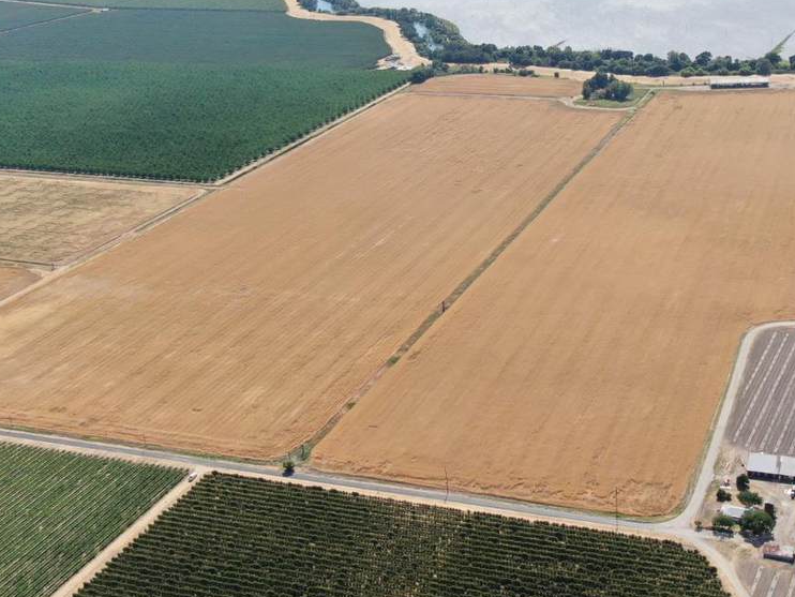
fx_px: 1149
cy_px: 208
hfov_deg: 37.4
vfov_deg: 29.0
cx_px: 583
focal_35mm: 50
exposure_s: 1/1000
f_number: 3
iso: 100
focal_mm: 5.11
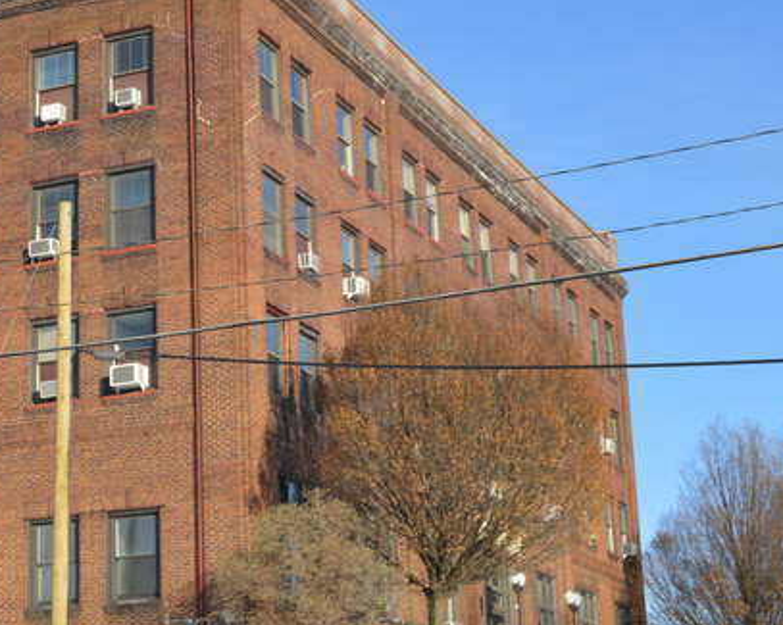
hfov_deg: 22.6
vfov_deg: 18.4
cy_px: 200
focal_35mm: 83
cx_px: 125
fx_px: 1922
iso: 100
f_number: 8
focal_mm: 30
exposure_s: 1/250
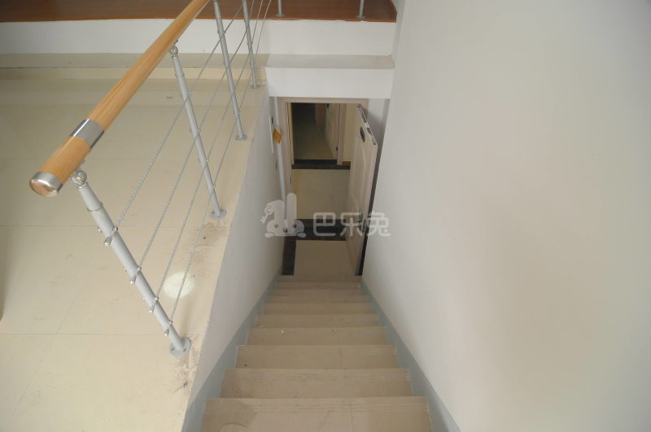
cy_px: 216
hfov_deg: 90.1
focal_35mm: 18
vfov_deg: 67.2
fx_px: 325
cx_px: 326
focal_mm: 12
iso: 1250
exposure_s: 1/80
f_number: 4.5
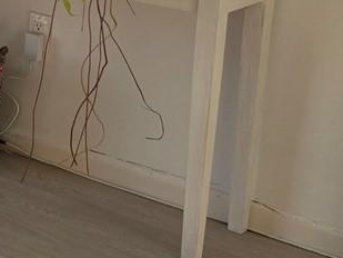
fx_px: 1180
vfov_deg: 12.2
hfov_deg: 14.5
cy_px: -53
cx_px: -282
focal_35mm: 119
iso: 80
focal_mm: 6.3
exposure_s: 1/2005
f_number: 1.7
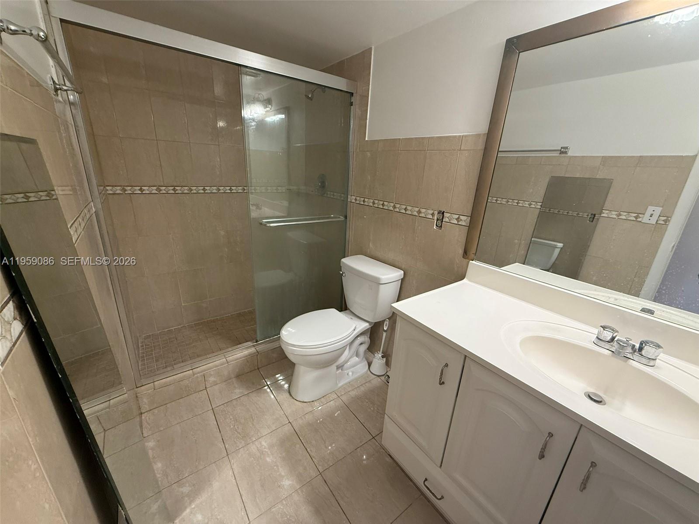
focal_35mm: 14
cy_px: 262
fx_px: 283
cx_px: 350
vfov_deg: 85.7
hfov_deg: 102.1
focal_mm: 2.22
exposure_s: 1/120
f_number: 2.2
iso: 250
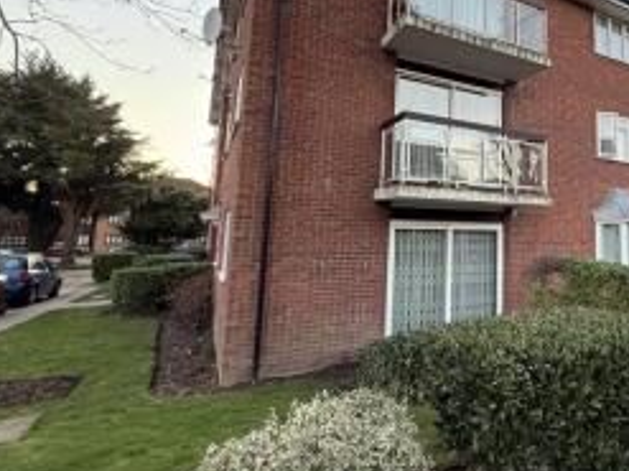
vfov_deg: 56.1
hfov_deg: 66.3
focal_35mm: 24
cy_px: 177
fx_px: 436
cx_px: 485
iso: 250
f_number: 2.2
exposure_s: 1/99
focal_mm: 2.22
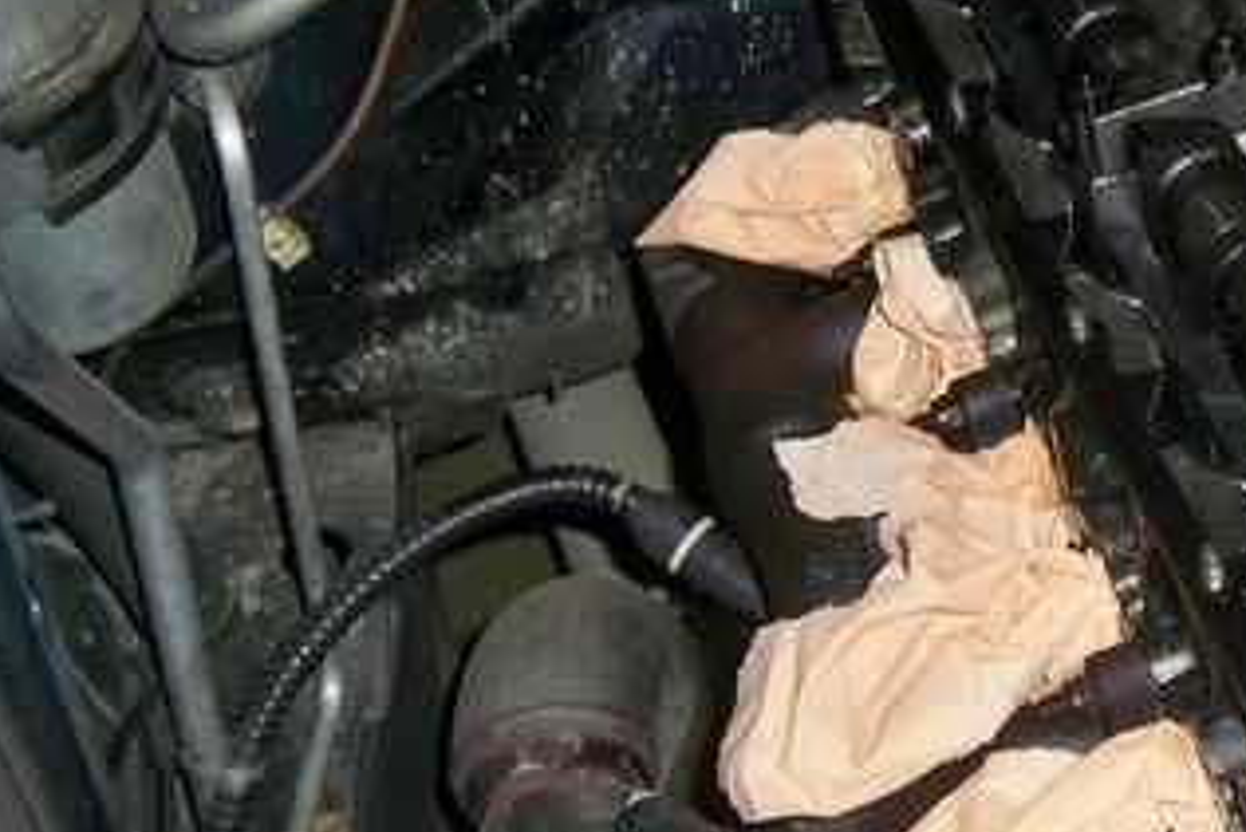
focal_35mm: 75
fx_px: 2597
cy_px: 538
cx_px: 1179
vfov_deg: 18.2
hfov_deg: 25.9
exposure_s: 1/30
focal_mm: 7.9
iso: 200
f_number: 3.1
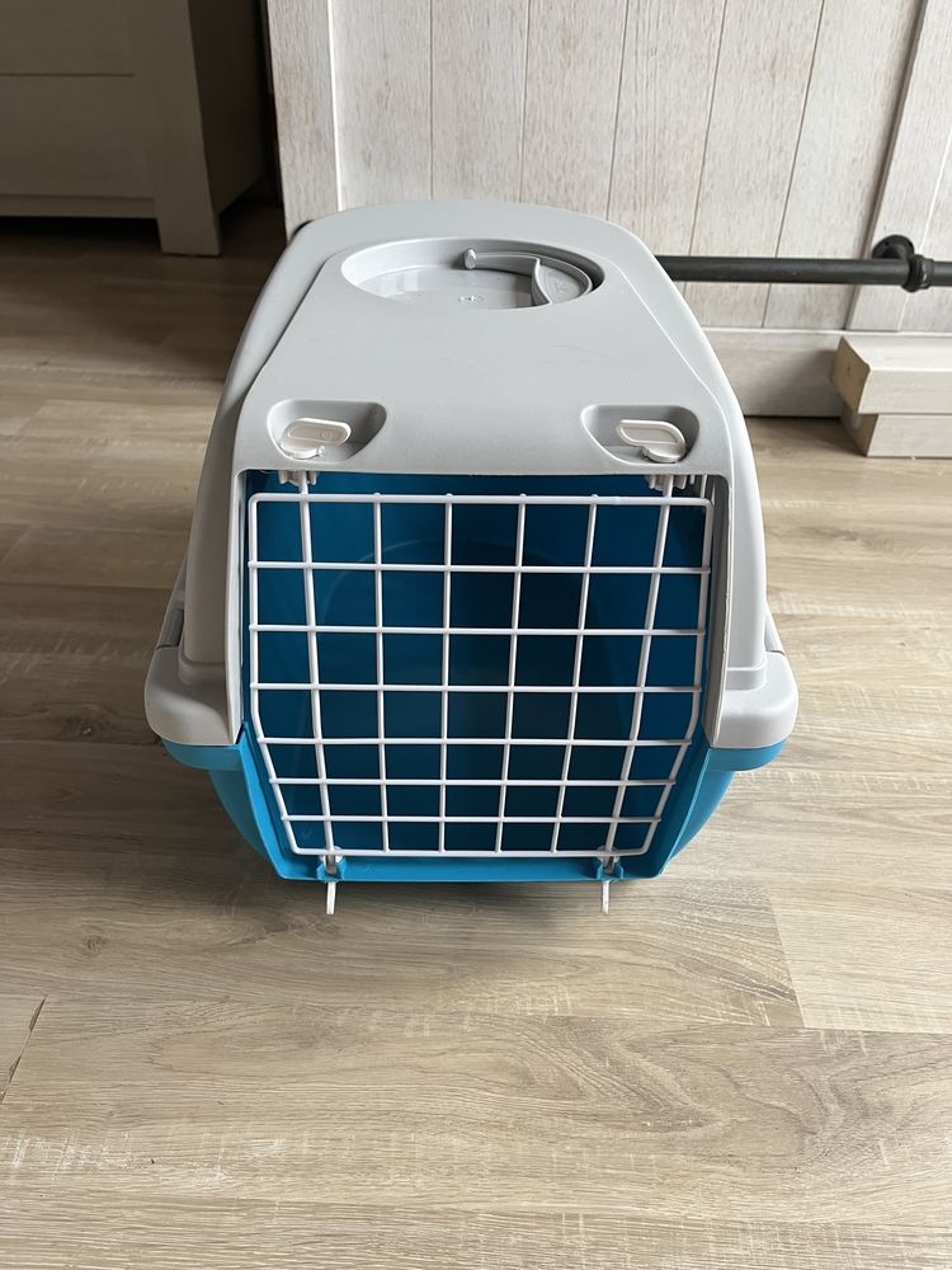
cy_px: 635
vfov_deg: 67.3
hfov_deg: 53.1
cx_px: 476
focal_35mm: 26
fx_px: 953
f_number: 1.6
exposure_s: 1/92
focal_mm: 5.1
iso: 125
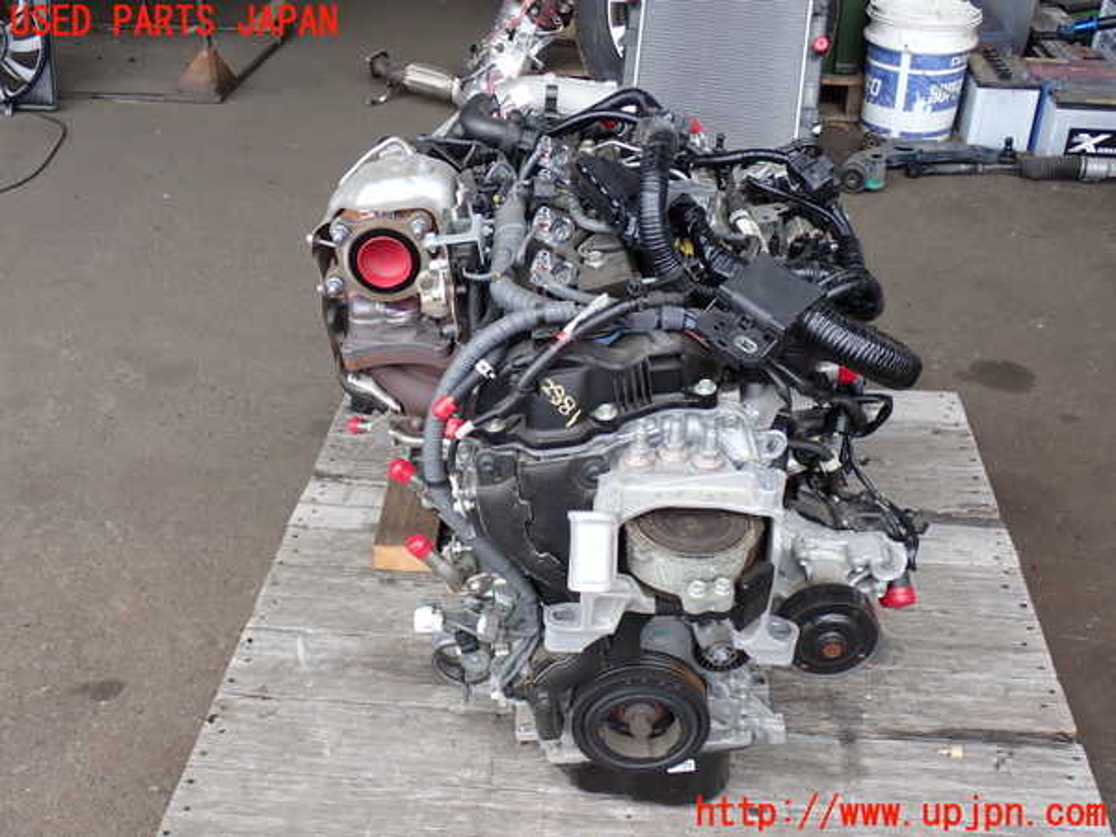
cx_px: 558
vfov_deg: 37.7
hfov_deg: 49.0
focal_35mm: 38
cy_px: 418
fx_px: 1225
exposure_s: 1/125
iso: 100
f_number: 3.5
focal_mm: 6.83
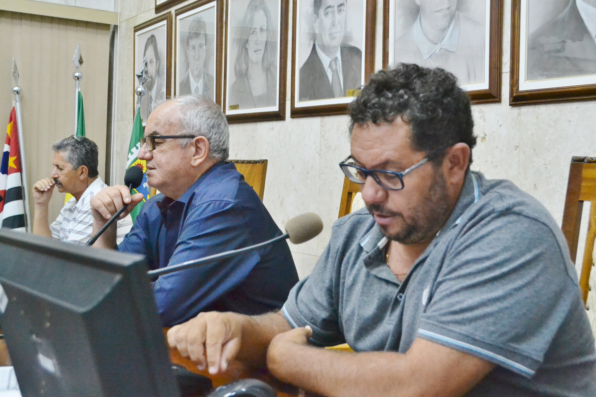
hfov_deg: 41.1
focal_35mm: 48
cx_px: 298
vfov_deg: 28.1
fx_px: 795
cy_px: 198
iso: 3200
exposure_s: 1/125
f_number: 5.6
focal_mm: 32
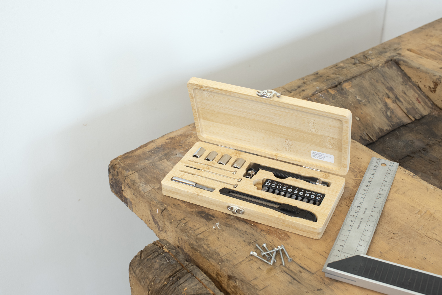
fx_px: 614
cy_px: 148
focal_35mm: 50
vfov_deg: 27.0
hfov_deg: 39.6
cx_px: 221
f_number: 9
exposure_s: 1/15
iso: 800
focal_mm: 50
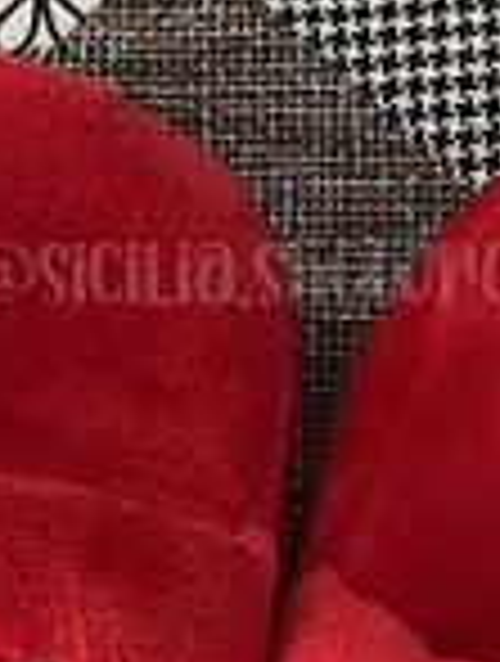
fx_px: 1803
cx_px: 194
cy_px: 655
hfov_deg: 15.8
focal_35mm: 94
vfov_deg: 20.2
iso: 125
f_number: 1.6
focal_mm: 5.1
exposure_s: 1/83
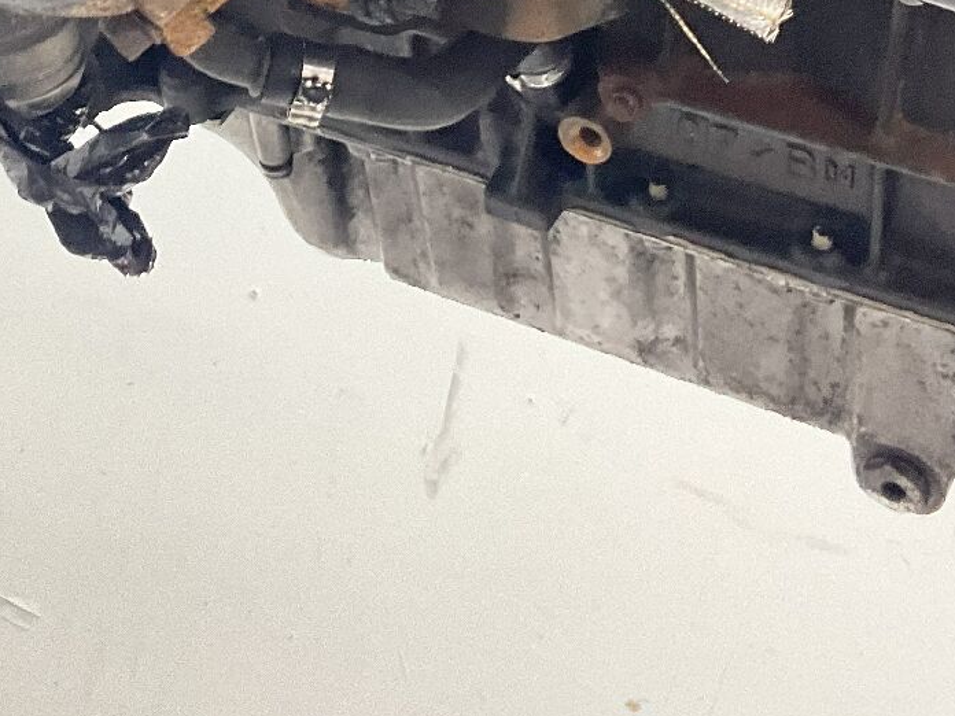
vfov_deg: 17.4
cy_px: -187
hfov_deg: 24.2
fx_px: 2207
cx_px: 261
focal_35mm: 80
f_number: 1.8
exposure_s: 1/50
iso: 160
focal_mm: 3
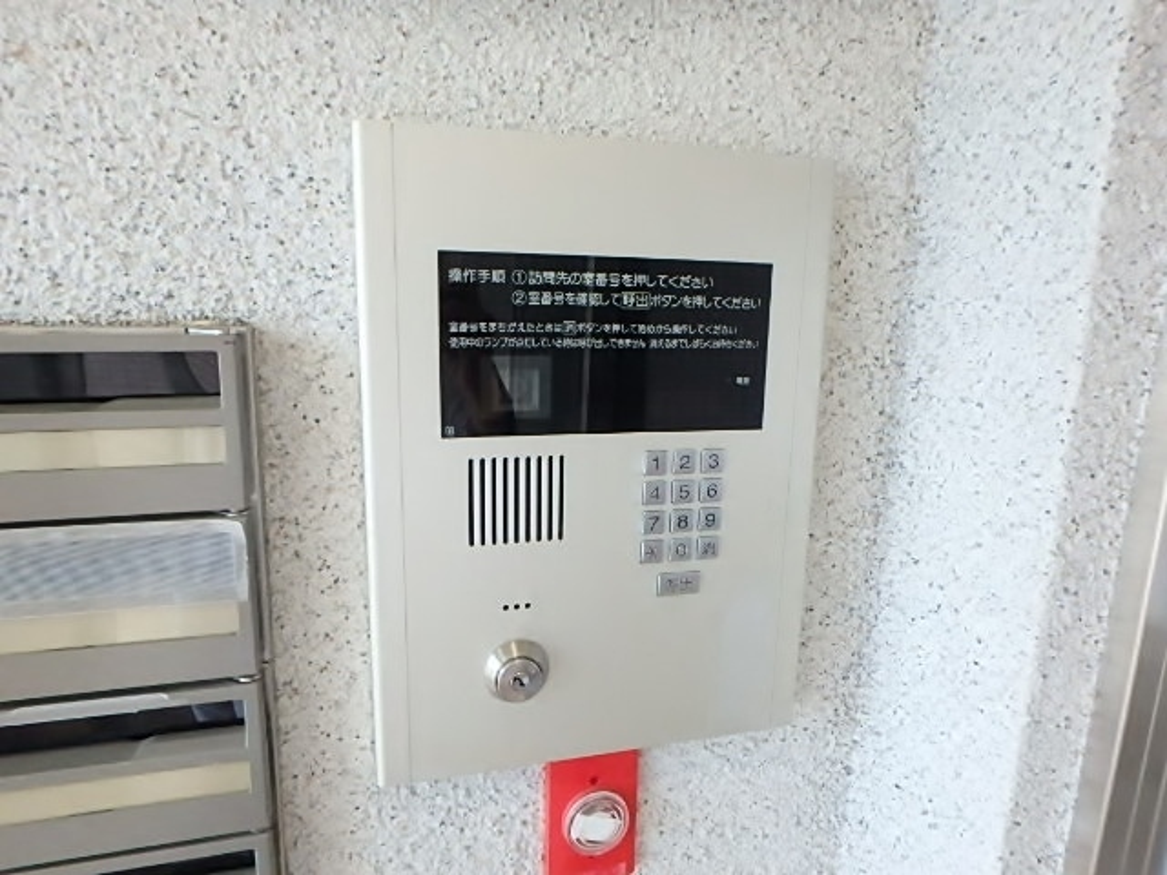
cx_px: 584
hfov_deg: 79.0
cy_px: 438
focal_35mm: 21
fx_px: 708
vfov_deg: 63.4
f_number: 3.5
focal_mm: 3.7
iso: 800
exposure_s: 1/125
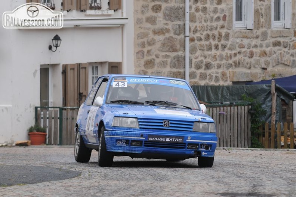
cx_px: 148
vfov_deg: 4.7
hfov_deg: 7.1
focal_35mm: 292
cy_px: 98
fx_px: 2401
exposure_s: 1/800
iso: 400
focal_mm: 195
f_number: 16
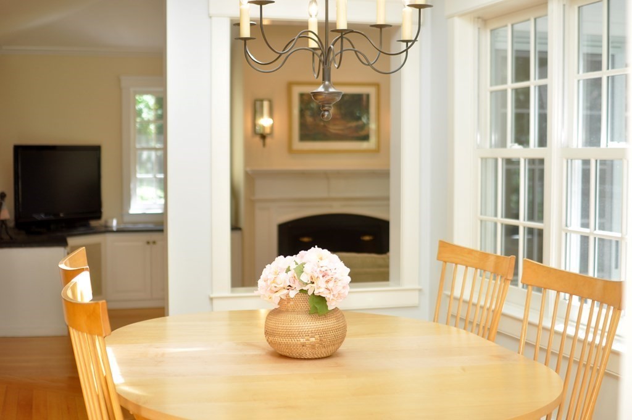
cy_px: 210
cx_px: 316
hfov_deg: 37.9
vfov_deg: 25.7
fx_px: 920
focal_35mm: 52
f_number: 2.5
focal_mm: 35
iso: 200
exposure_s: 1/200
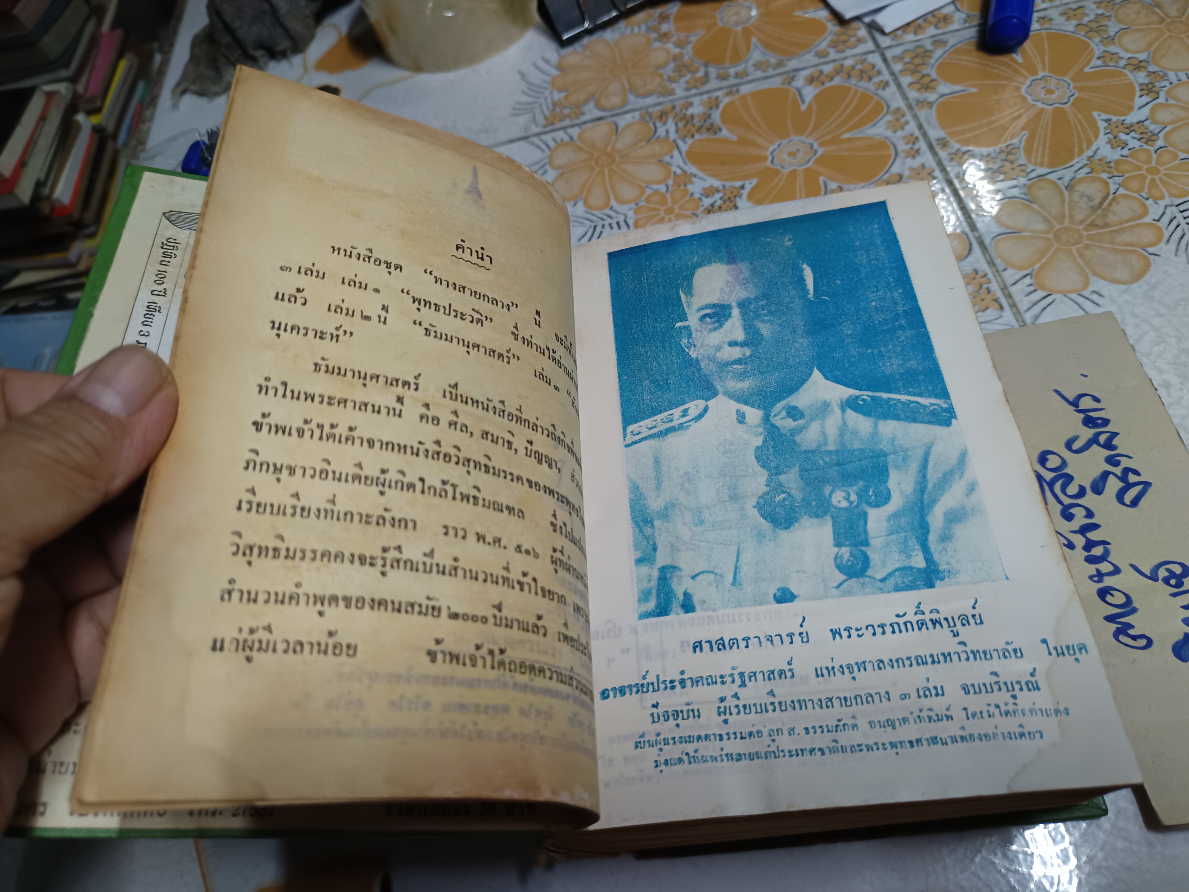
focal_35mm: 24
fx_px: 824
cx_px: 594
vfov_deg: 56.8
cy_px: 446
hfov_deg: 71.6
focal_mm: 5.31
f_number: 1.7
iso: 1097
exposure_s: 1/50
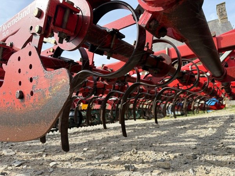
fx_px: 163
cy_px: 88
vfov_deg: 56.8
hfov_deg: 71.6
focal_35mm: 24
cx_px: 118
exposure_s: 1/2110
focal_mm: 6.76
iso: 100
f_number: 1.78
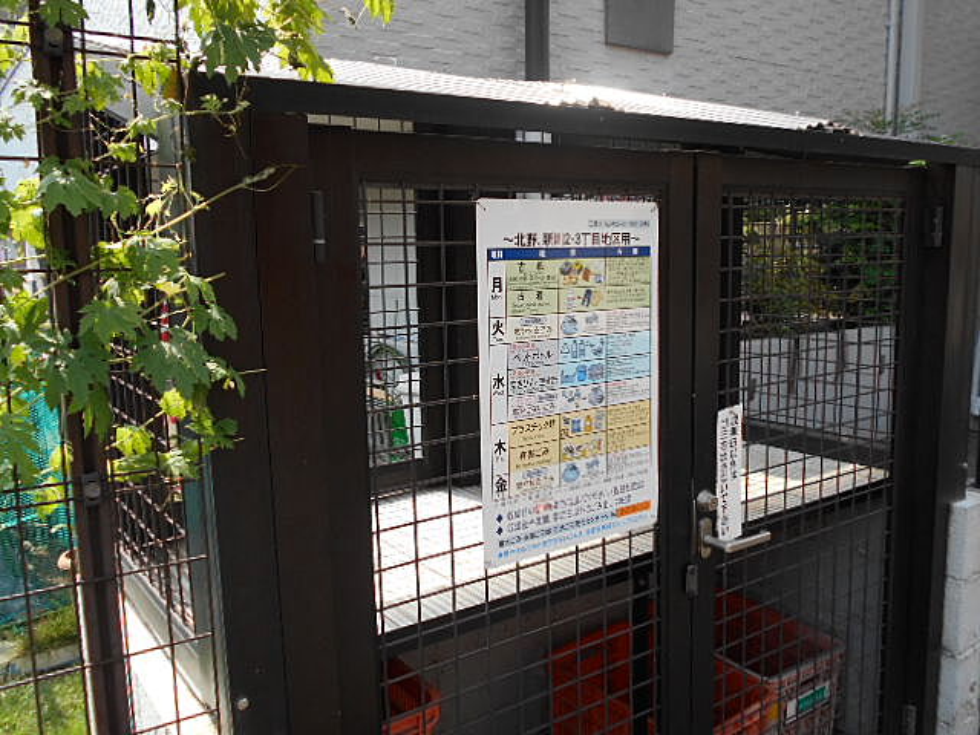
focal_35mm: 30
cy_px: 368
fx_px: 849
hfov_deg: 60.0
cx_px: 490
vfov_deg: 46.8
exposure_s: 1/320
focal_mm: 5.1
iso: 80
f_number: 3.4
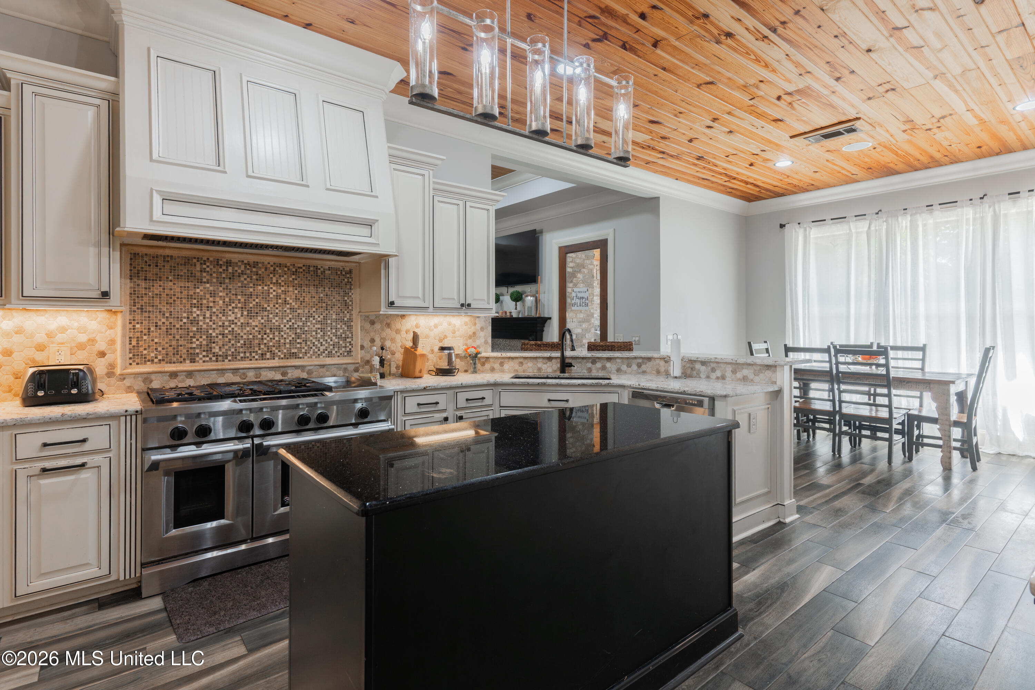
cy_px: 345
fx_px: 489
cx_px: 518
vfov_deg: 70.4
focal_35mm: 17
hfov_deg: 93.3
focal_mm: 17
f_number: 6.3
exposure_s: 1/25
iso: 400
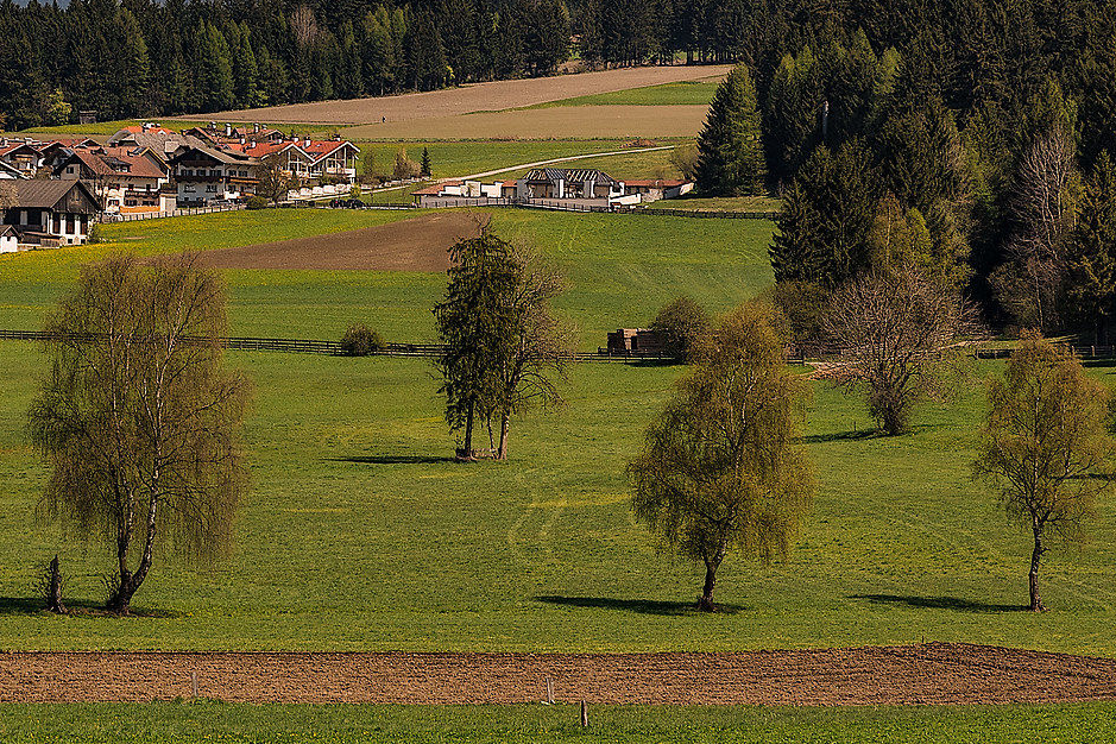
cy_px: -42
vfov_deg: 7.6
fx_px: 5549
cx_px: -297
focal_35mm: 179
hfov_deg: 11.2
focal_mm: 70
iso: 100
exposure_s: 1/500
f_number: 8
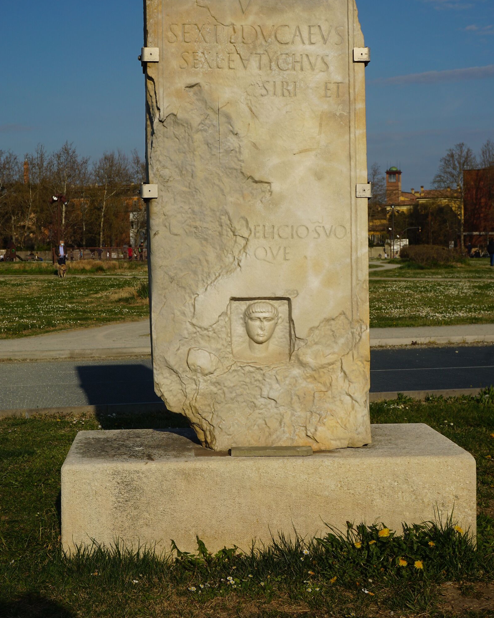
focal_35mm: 60
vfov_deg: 31.6
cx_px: 246
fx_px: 1089
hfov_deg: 25.6
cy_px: 250
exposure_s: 1/160
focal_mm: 35
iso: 100
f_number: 11
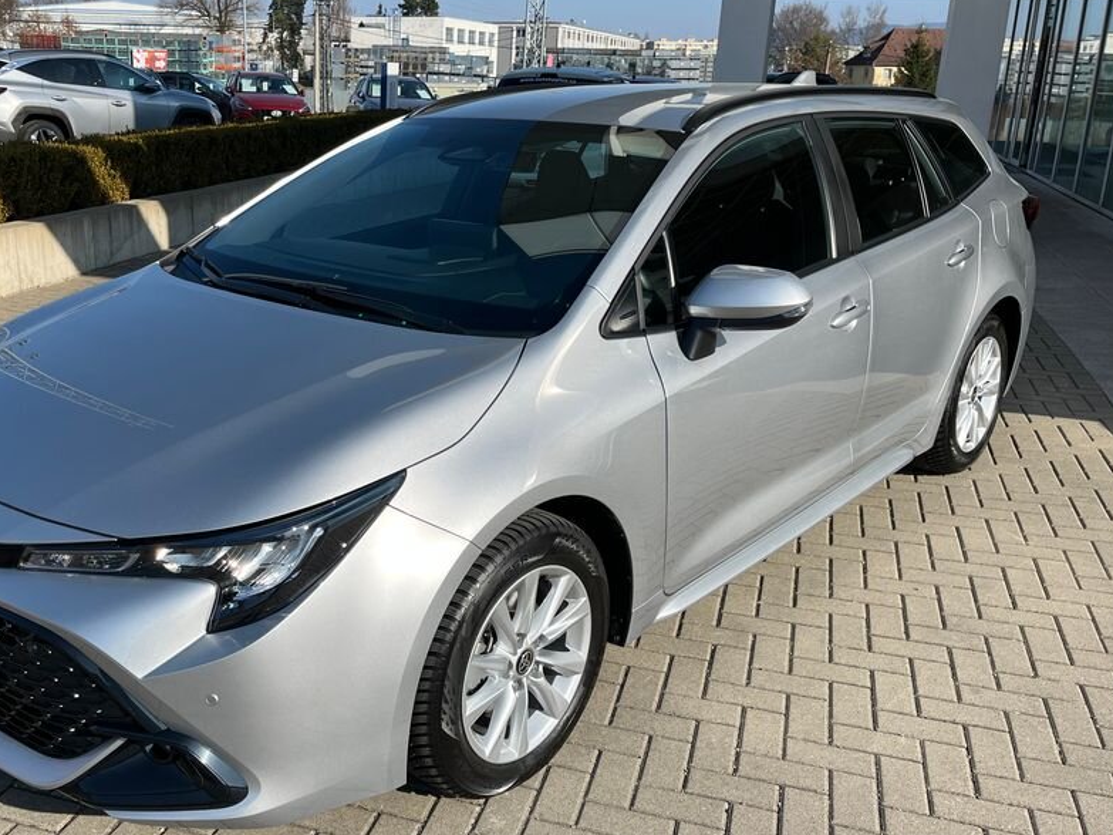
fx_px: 1093
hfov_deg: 53.3
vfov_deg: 41.8
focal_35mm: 34
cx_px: 404
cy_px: 437
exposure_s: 1/3413
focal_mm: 5.1
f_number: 1.6
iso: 50
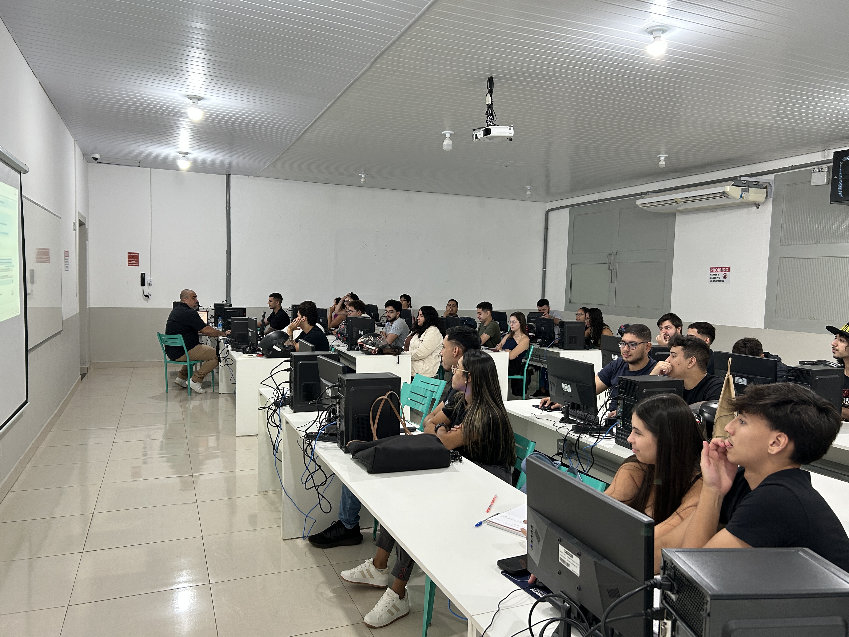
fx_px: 638
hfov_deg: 67.3
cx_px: 424
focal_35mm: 26
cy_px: 318
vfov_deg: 53.1
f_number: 1.5
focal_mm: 5.7
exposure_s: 1/60
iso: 125
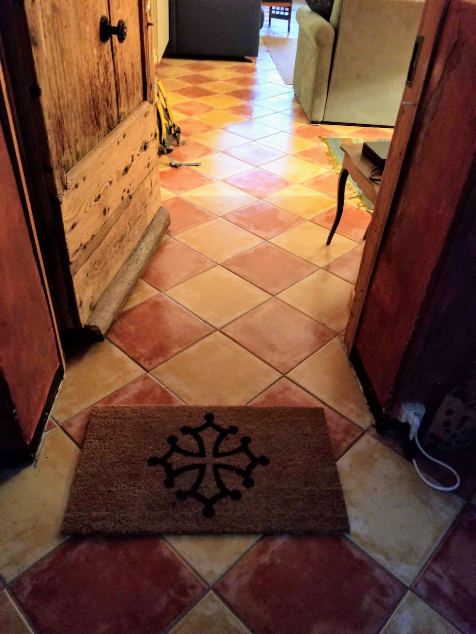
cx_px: 238
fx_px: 477
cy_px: 317
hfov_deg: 53.1
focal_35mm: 26
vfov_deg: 67.3
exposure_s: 1/10
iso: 320
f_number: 1.7
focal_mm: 4.3
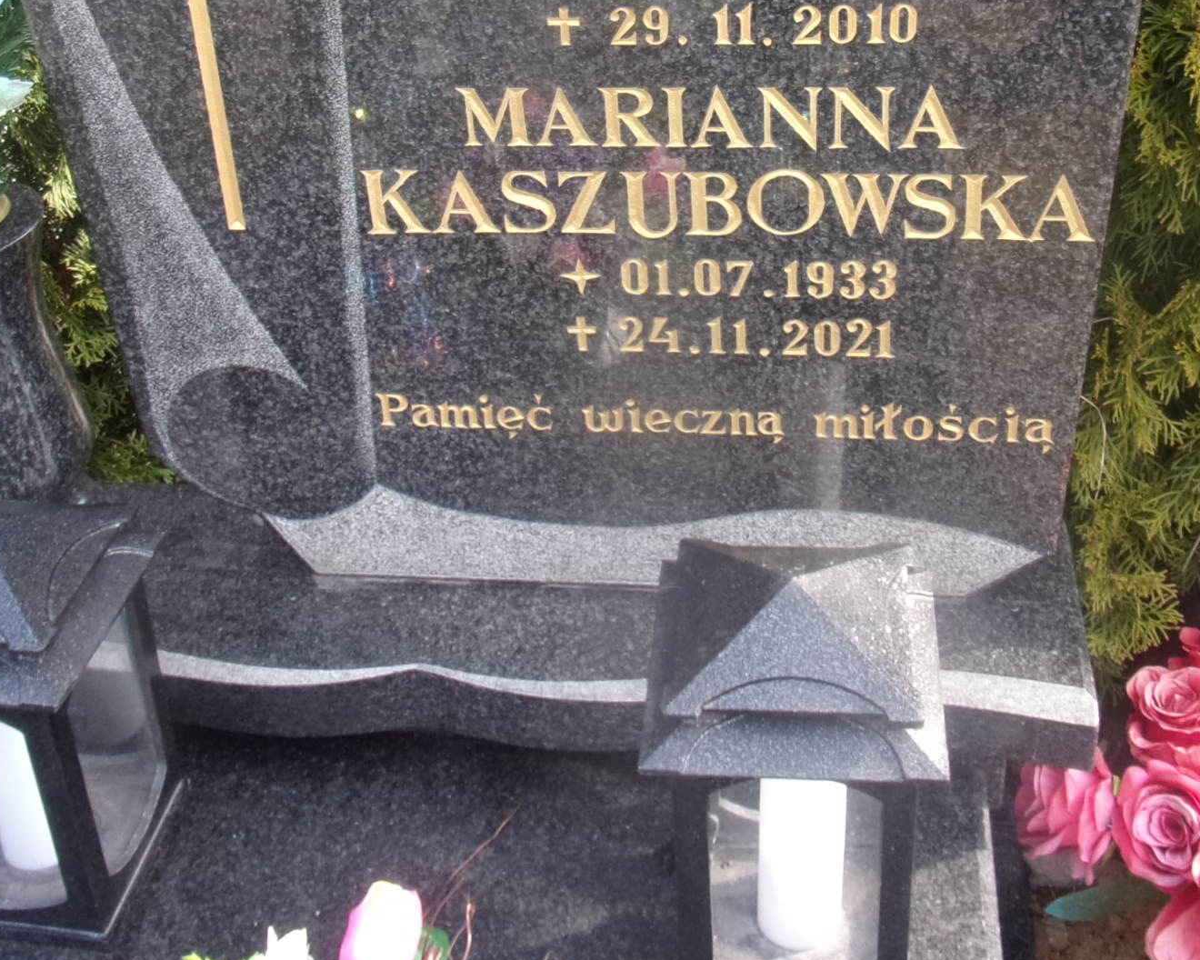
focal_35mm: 46
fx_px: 1634
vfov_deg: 31.8
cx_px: 647
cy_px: 182
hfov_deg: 40.3
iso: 80
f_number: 3.3
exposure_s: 1/100
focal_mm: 4.3
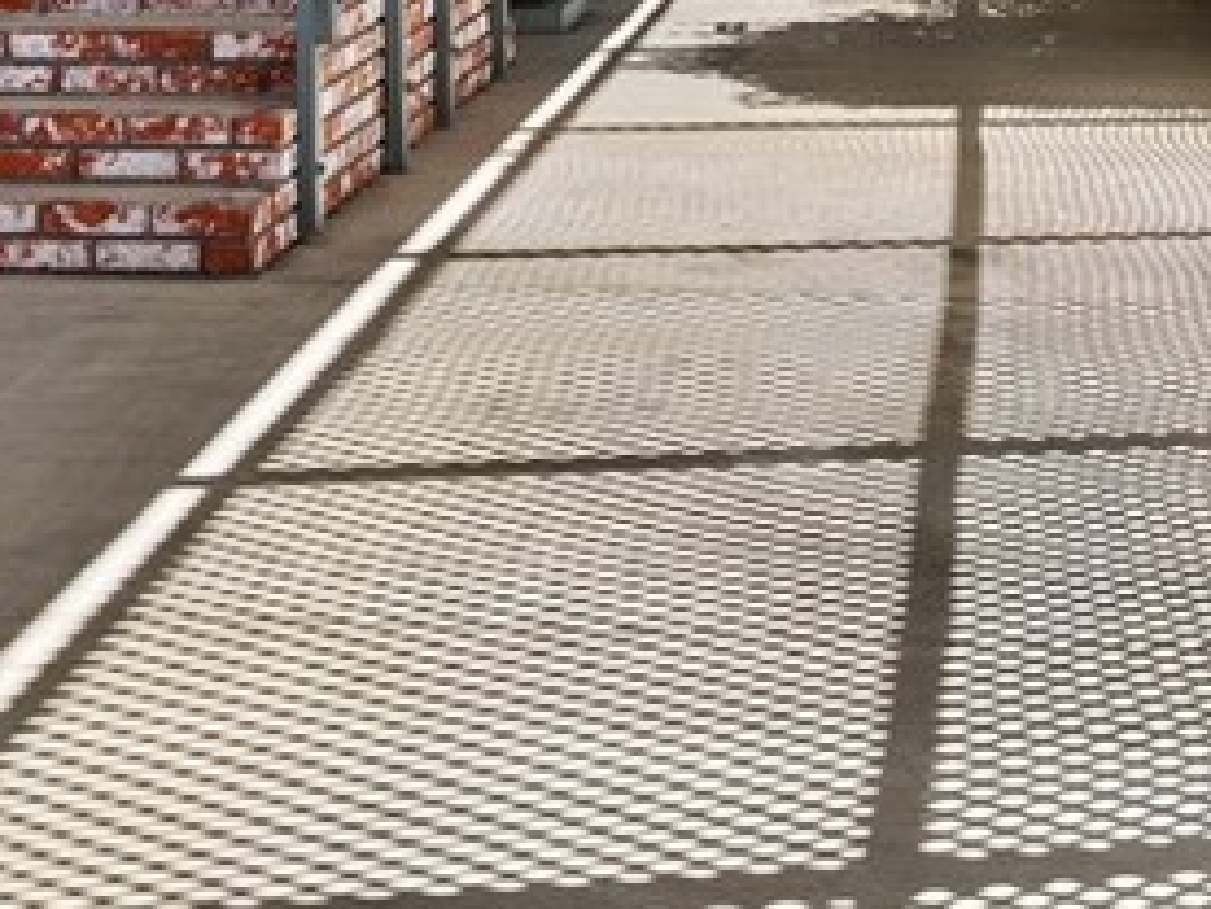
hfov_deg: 16.3
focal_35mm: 121
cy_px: -243
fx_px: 4235
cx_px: 463
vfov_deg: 11.9
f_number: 8
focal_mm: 34
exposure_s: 1/5
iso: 80
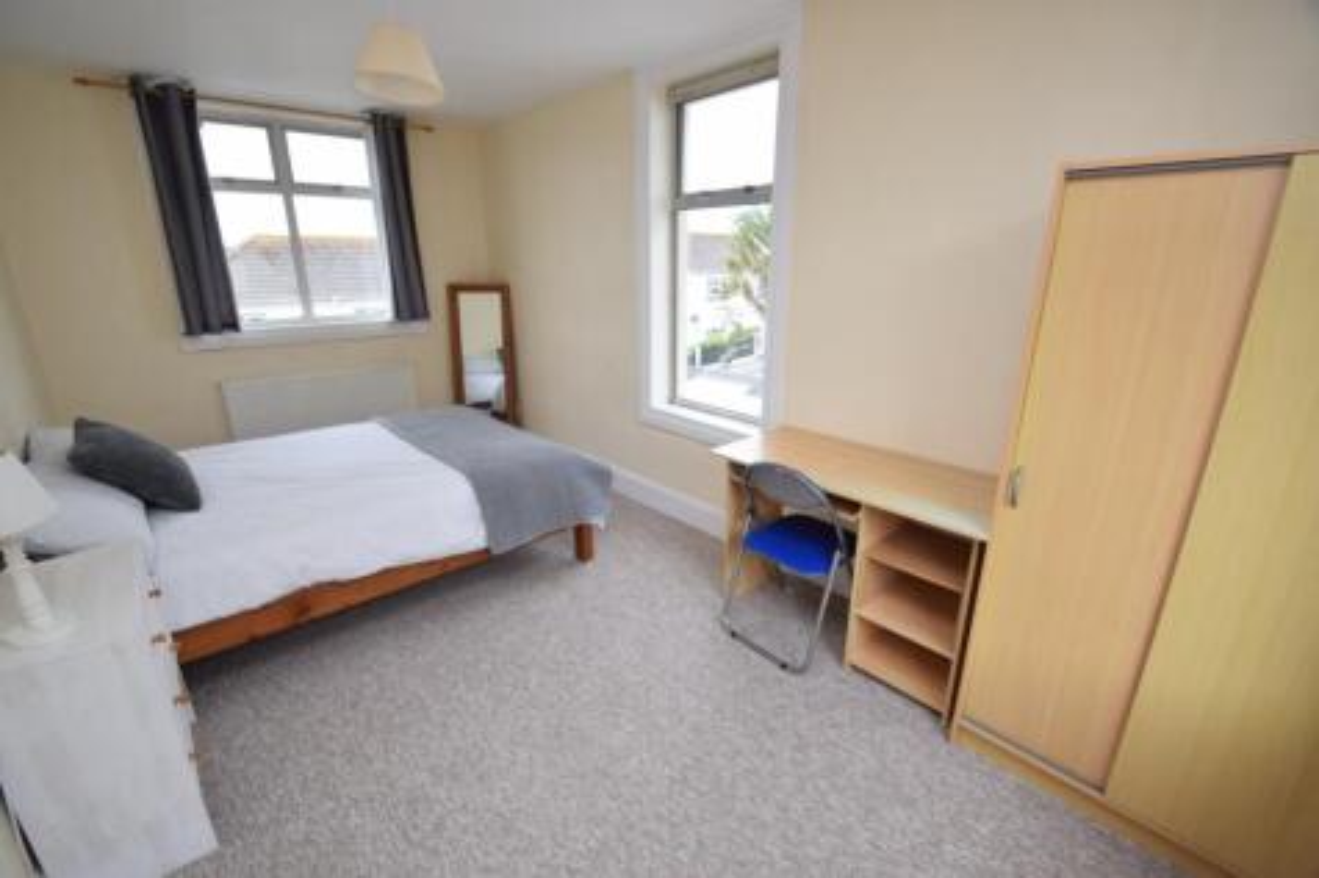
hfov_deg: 100.4
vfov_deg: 77.3
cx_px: 660
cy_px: 439
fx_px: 549
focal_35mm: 15
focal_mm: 10
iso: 220
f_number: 5.6
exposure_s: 1/125
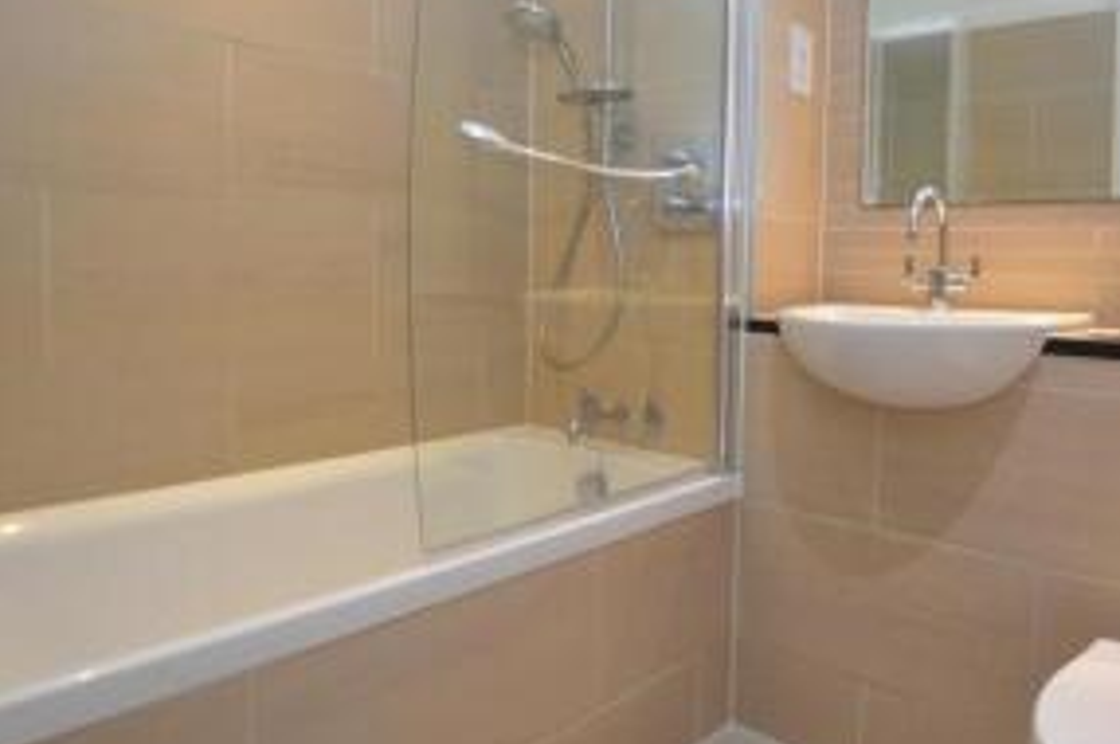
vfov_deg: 51.0
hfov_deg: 70.8
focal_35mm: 25
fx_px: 777
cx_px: 674
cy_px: 319
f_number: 3.5
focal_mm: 10
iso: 500
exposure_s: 1/60
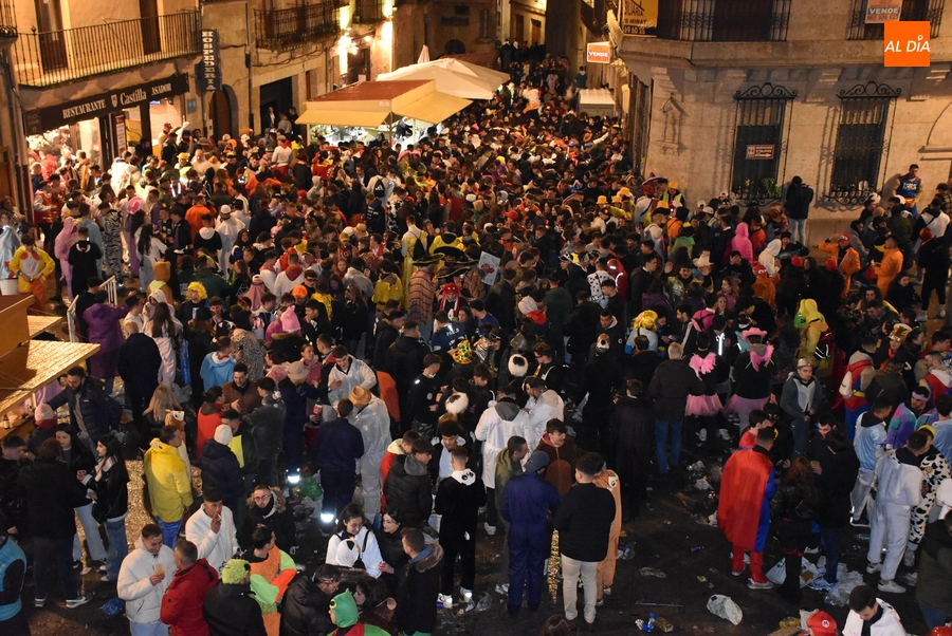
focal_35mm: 45
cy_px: 318
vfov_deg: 29.9
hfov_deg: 43.6
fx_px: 1191
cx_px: 476
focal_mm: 30
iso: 5600
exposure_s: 1/60
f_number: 4
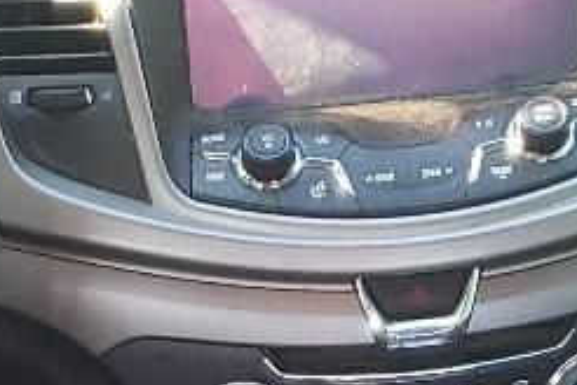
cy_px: 1042
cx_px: 152
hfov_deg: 11.7
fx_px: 2821
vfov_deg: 7.2
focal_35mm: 176
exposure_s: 1/50
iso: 99
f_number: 1.5
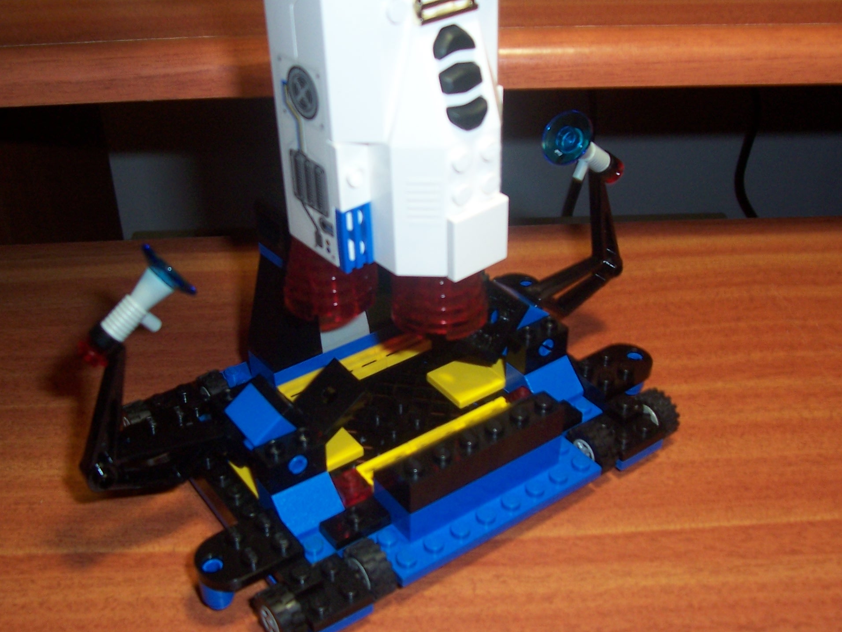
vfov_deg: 35.1
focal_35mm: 41
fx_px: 997
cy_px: 310
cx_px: 381
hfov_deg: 45.7
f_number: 2.7
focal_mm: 5.6
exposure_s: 1/60
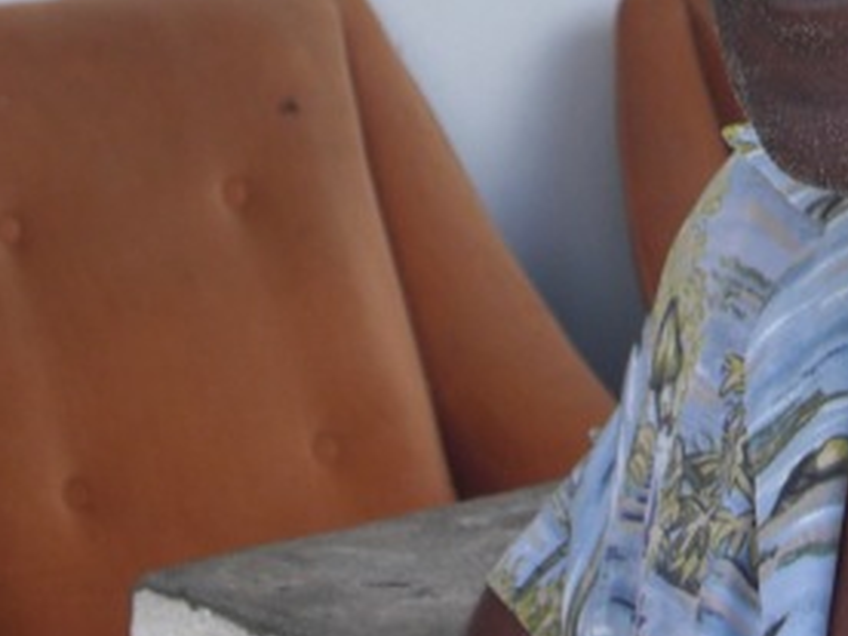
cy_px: -298
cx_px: 799
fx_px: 4997
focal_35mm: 204
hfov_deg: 9.6
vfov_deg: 7.2
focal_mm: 9.8
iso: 50
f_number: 3.6
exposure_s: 1/125
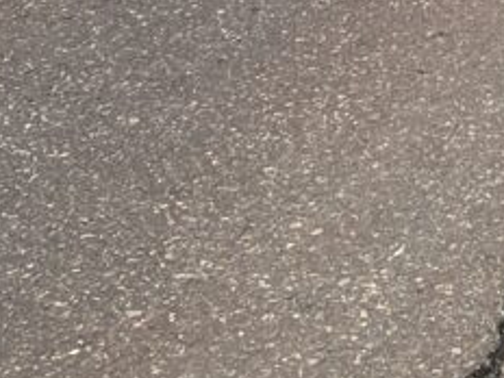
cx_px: 637
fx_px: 2009
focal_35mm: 138
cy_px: -391
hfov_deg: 13.8
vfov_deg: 9.9
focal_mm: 5.1
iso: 32
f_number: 1.6
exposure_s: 1/1387
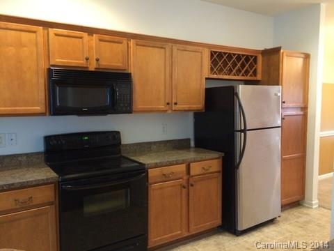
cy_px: 126
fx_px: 289
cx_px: 167
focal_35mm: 30
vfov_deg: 46.8
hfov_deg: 60.0
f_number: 2.2
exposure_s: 1/15
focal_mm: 4.12
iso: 320
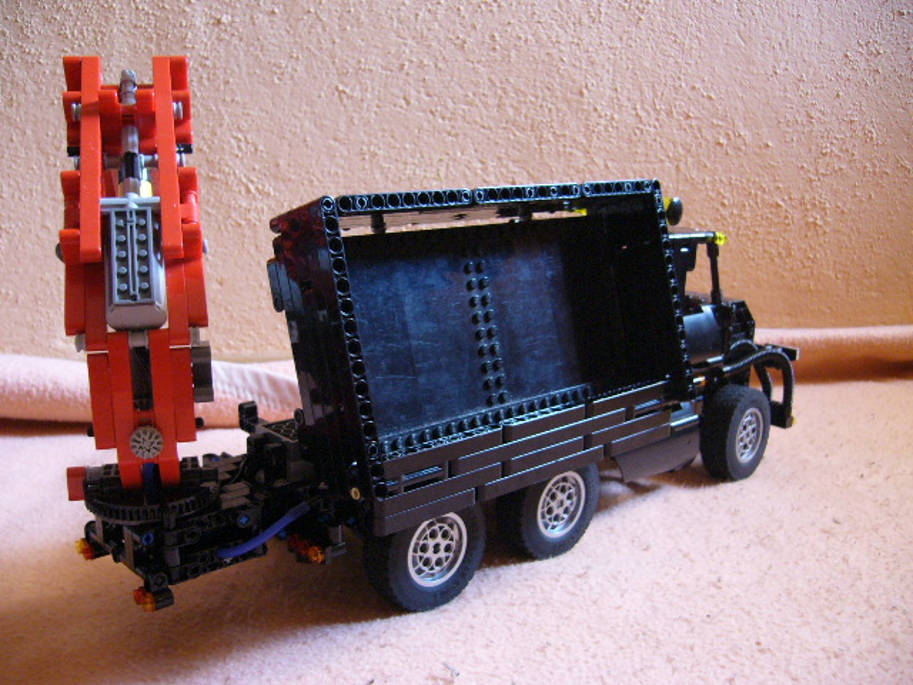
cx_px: 456
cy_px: 342
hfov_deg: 52.6
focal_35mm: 35
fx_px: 923
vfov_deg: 40.7
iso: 200
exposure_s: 1/13
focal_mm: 5.8
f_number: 2.8
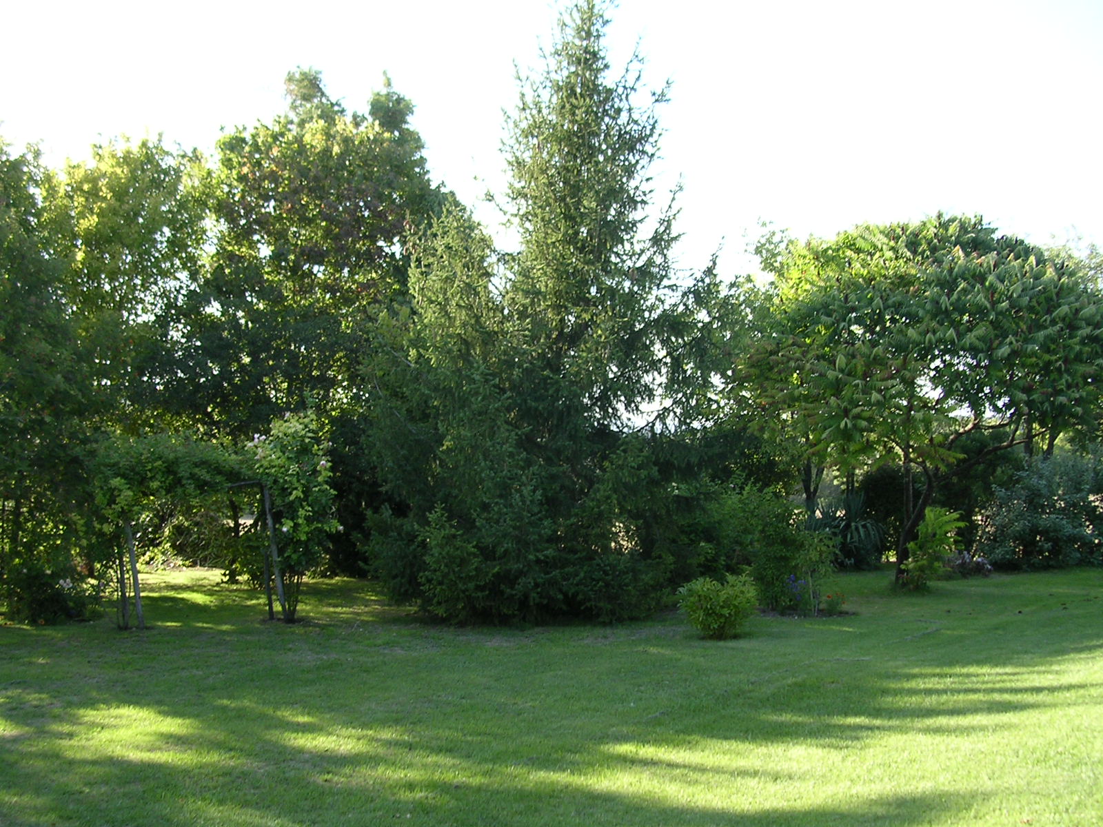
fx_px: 1211
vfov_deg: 37.7
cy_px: 414
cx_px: 552
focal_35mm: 38
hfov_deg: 49.0
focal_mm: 5.8
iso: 100
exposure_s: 1/140
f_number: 2.8
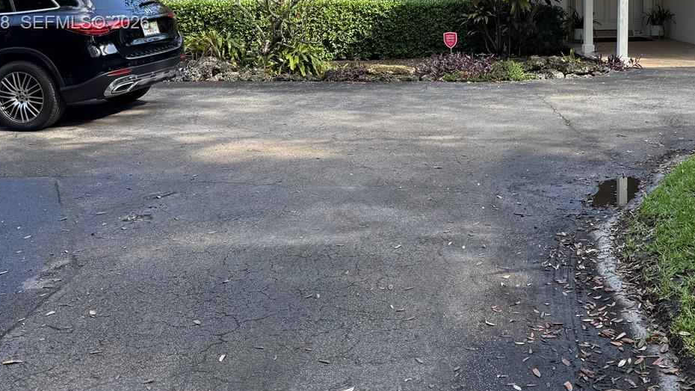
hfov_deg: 44.1
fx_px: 829
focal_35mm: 45
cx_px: 515
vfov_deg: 25.5
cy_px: 24
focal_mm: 6.76
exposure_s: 1/671
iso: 100
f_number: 1.78
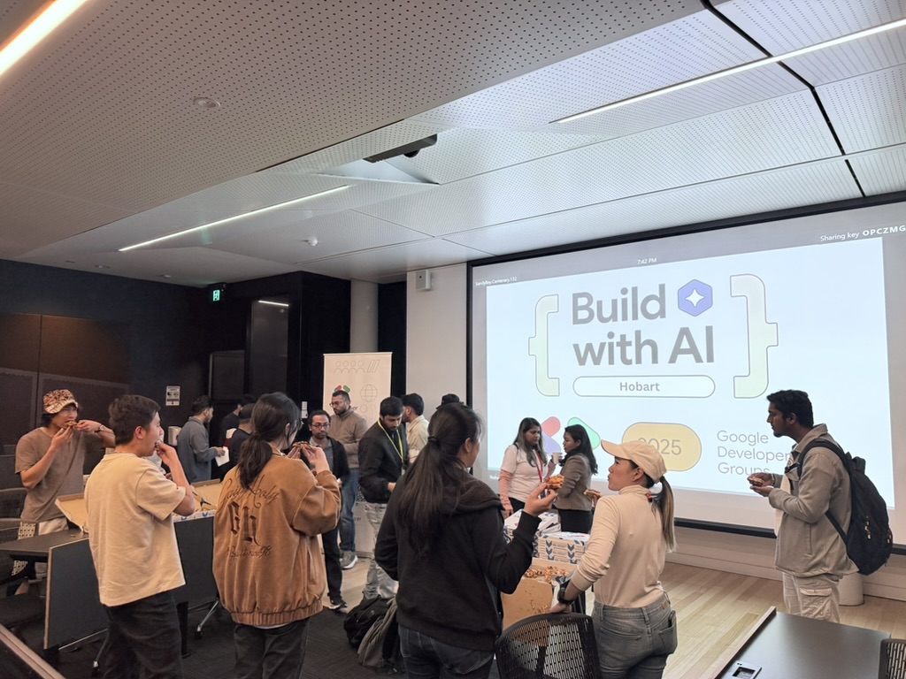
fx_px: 628
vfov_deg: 56.8
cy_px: 340
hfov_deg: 71.6
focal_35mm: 24
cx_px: 453
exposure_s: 1/93
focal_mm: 6.76
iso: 160
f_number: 1.78
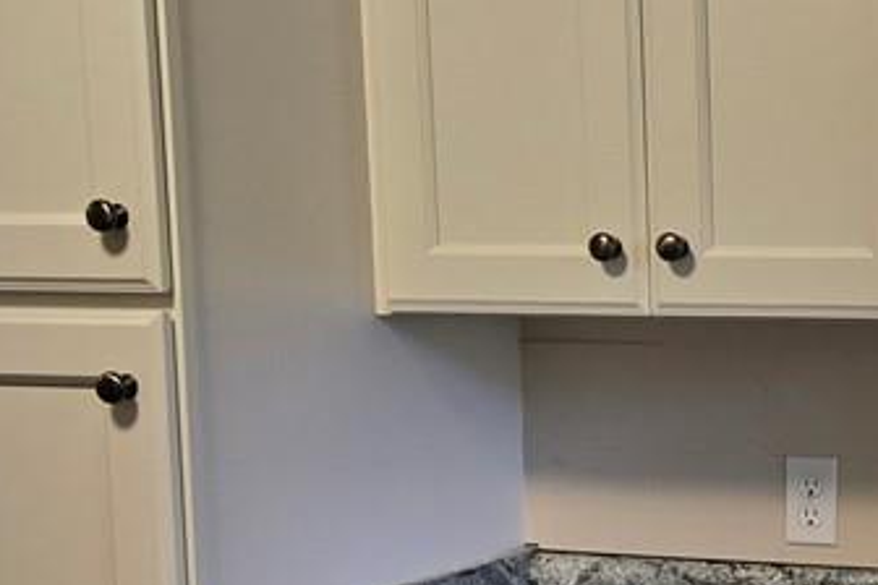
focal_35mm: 73
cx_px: 1103
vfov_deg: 18.5
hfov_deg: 24.6
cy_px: 454
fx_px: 1780
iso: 125
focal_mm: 5.4
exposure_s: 1/120
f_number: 1.8
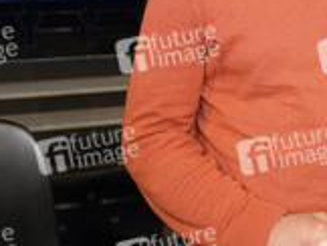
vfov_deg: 18.0
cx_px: 316
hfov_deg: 23.5
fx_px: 757
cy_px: 0
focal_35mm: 80
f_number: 5
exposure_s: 1/160
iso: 2000
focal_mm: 30
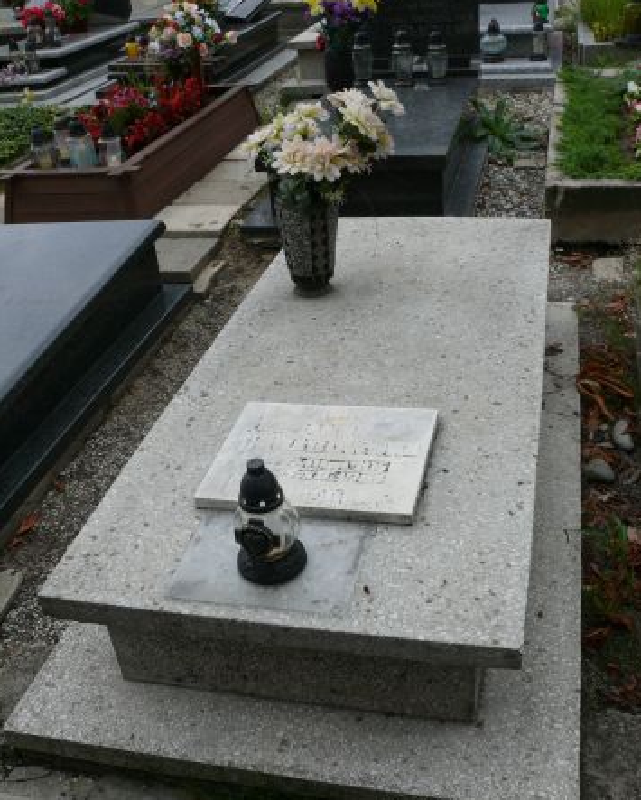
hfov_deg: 40.2
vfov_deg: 49.1
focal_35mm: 37
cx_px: 323
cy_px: 395
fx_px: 877
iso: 100
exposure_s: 1/250
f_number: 5.6
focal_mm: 7.4
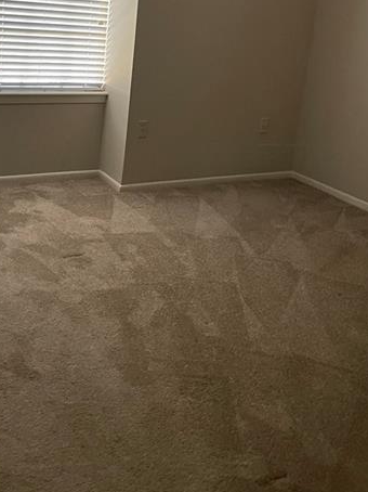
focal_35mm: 44
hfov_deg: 32.8
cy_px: 118
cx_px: 158
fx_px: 624
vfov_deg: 41.6
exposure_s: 1/60
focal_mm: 4.2
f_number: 1.6
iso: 320
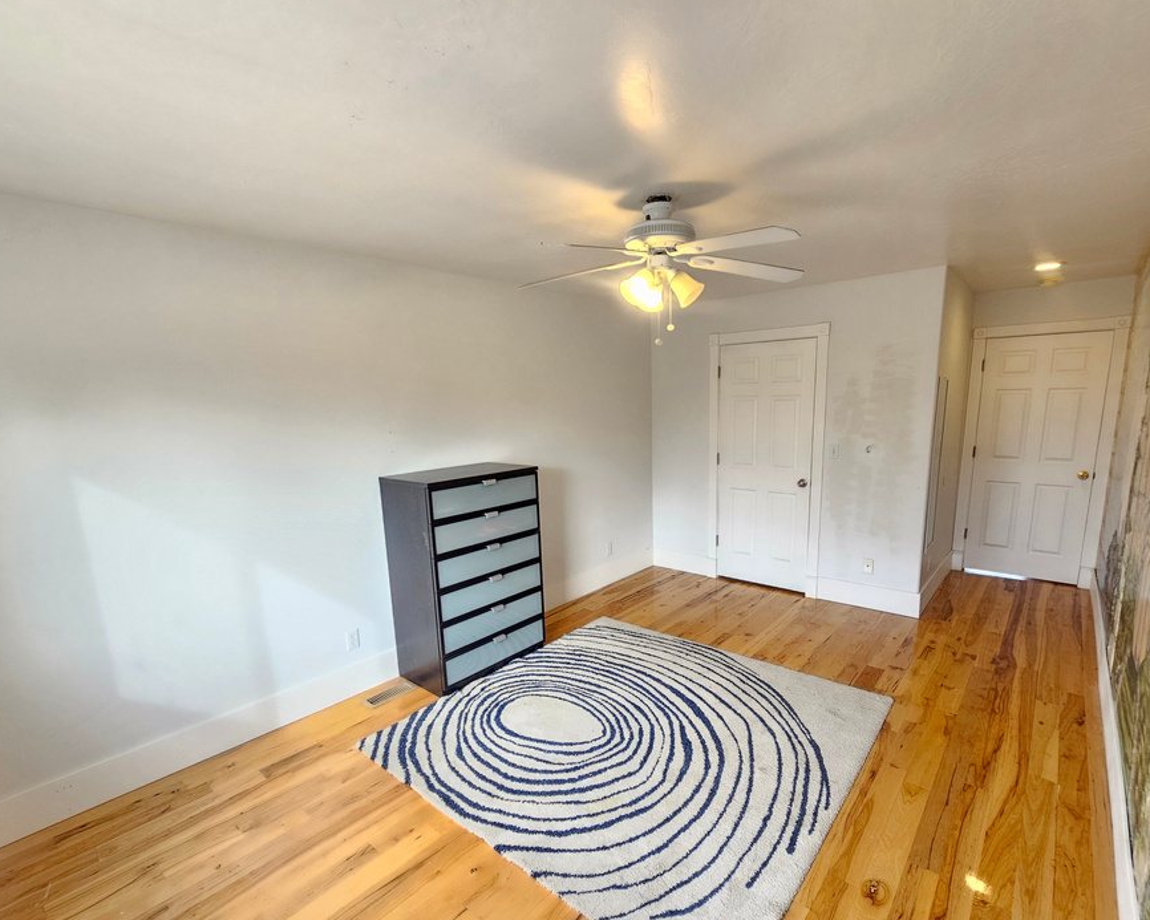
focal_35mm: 15
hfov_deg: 96.7
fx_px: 511
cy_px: 495
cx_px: 599
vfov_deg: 83.9
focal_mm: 2.2
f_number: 2.2
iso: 160
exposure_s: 1/60
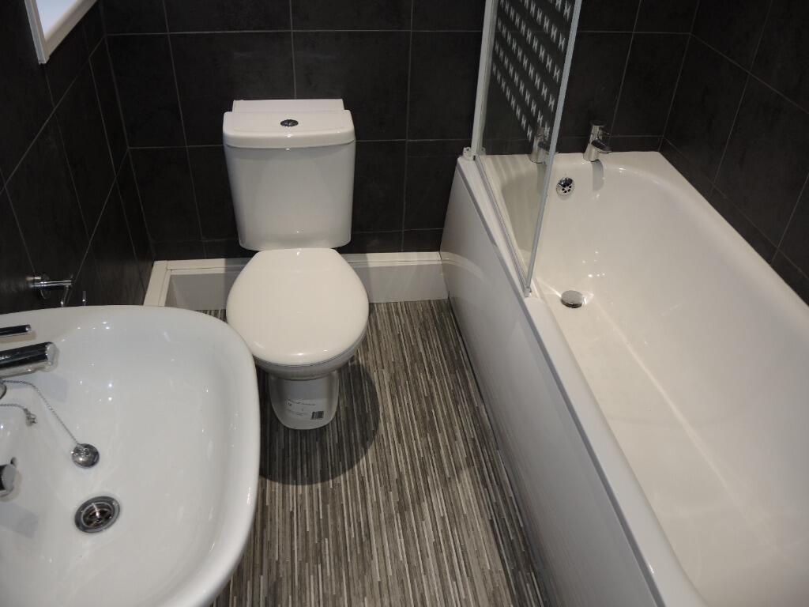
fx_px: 654
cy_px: 304
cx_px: 404
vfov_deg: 49.7
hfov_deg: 63.4
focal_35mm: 28
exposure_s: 1/40
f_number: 2
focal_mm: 6
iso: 80
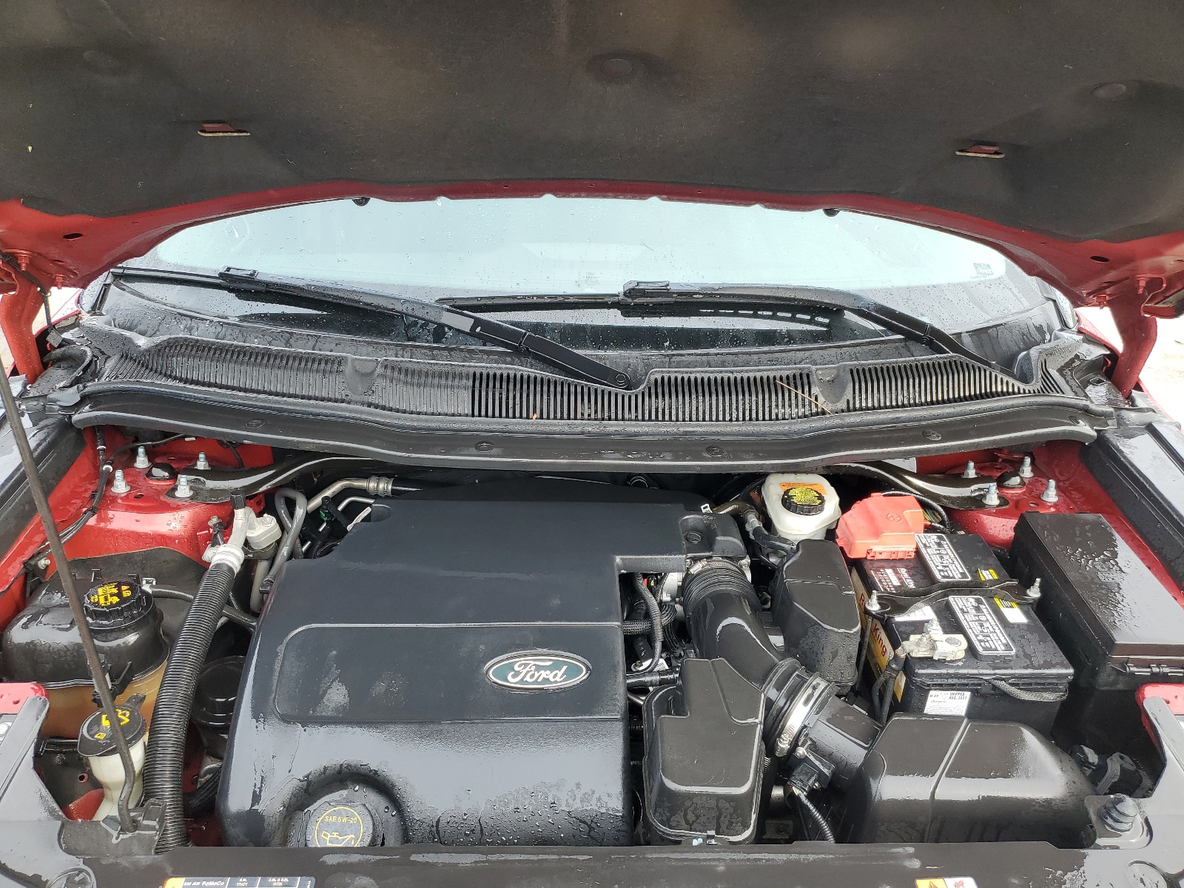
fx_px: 889
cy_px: 444
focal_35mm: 26
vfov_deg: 53.1
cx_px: 592
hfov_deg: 67.3
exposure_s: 1/244
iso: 50
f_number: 1.5
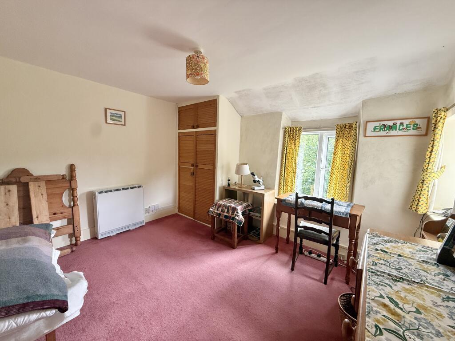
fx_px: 184
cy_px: 170
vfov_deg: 85.7
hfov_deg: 102.1
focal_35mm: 14
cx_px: 228
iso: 160
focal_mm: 2.22
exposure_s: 1/99
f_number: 2.2
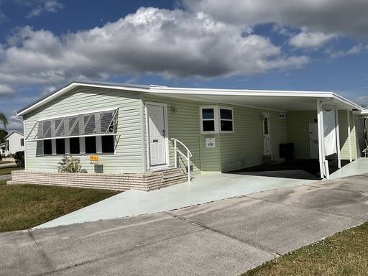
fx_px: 308
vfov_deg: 48.2
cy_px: 138
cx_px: 184
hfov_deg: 61.7
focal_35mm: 29
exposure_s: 1/5814
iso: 16
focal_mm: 3
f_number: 1.8
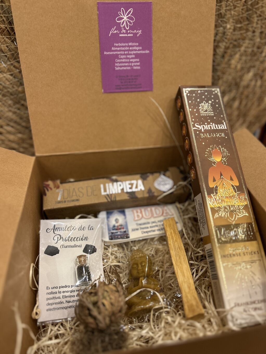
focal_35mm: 26
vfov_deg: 67.3
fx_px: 266
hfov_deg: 53.1
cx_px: 133
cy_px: 177
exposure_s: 1/50
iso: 100
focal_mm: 5.7
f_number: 1.5
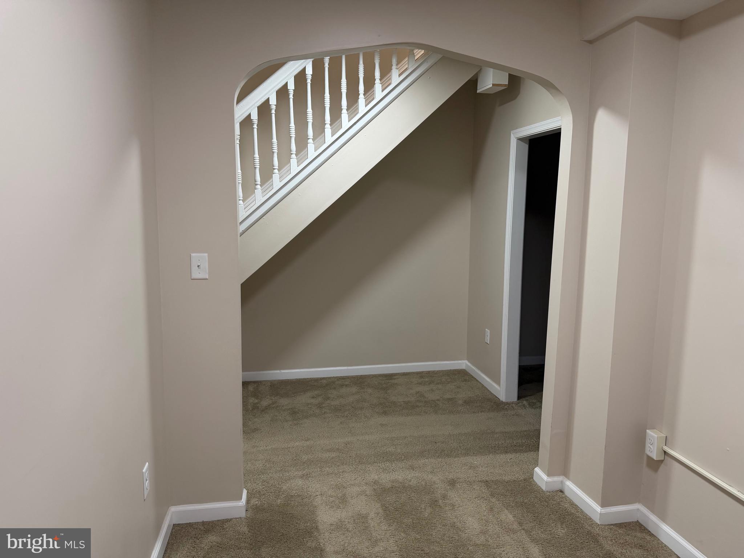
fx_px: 516
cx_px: 372
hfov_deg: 71.6
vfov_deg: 56.8
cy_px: 279
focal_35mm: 24
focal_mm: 6.76
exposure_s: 1/60
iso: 160
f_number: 1.78
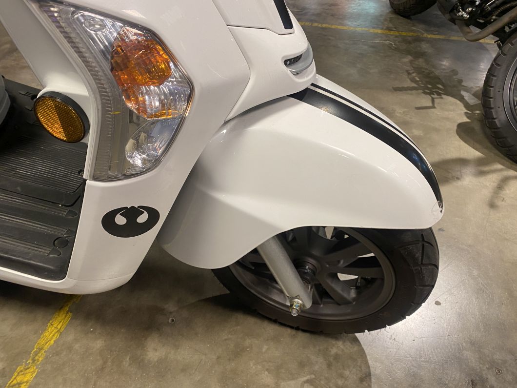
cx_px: 258
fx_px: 388
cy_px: 194
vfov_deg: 53.1
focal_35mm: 26
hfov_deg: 67.3
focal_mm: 4.25
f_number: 1.8
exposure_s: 1/50
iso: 100
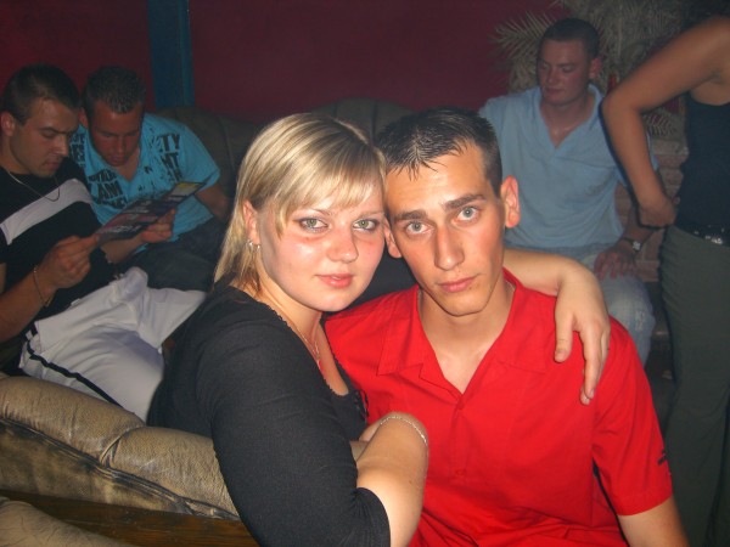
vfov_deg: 37.7
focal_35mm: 38
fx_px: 801
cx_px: 365
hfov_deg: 49.0
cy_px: 274
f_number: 2.8
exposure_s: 1/60
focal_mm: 7.9
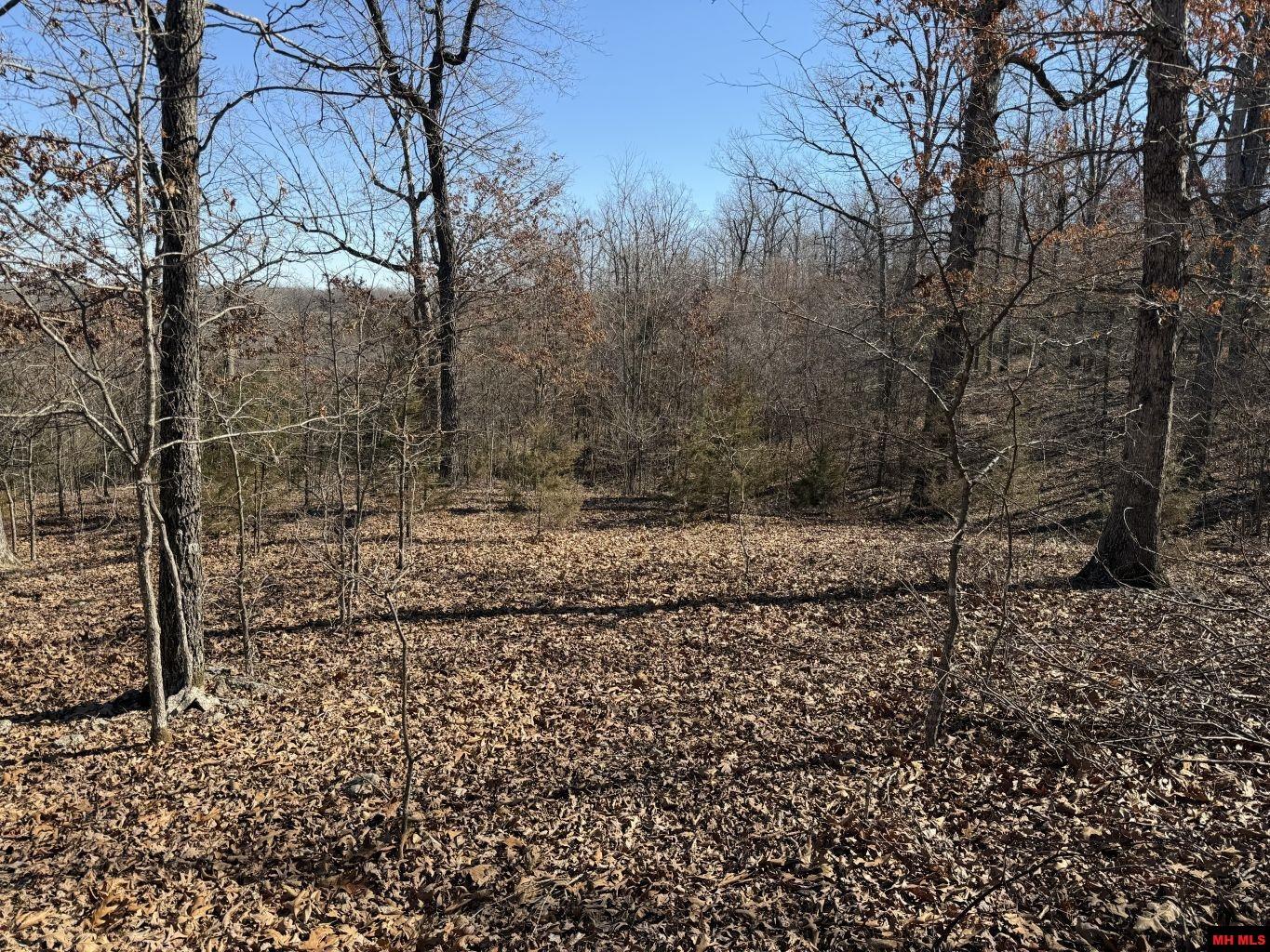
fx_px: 881
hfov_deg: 71.6
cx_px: 635
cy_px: 476
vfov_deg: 56.8
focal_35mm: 24
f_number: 1.78
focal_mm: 6.76
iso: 80
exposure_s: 1/2299
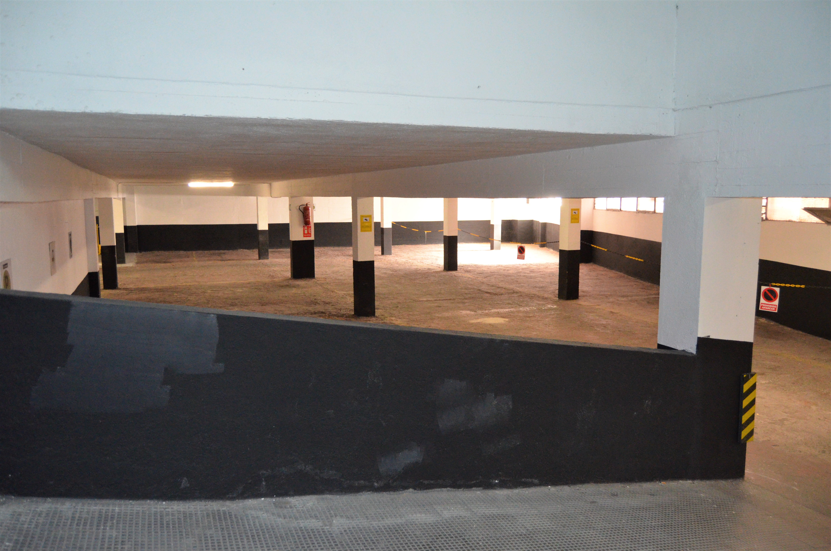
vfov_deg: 47.7
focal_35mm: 27
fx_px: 622
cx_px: 416
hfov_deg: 67.5
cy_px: 276
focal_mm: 18
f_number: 3.5
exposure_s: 1/60
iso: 3200
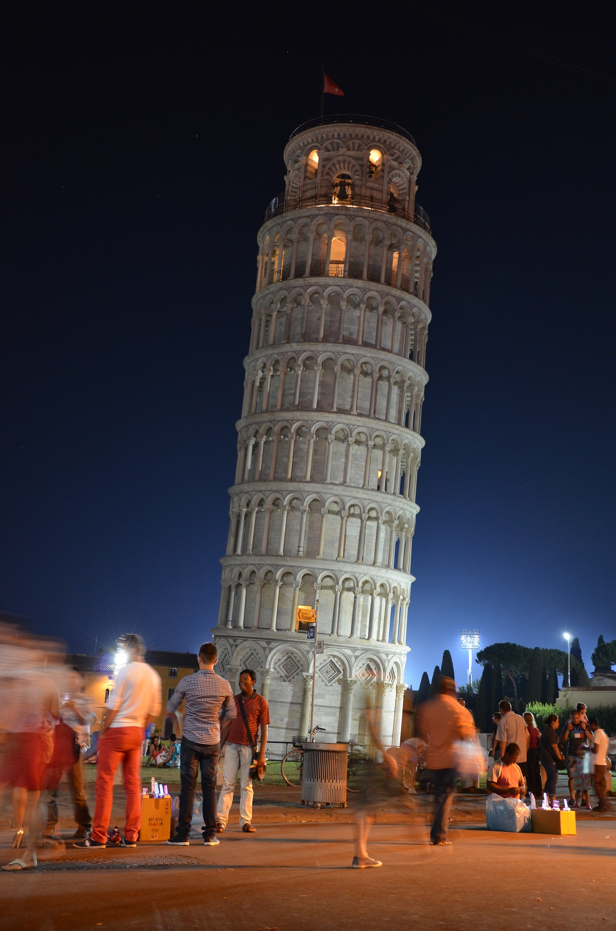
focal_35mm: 42
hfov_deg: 31.7
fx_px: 1083
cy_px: 466
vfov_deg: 46.5
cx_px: 308
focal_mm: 28
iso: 800
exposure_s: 1/2
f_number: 4.5
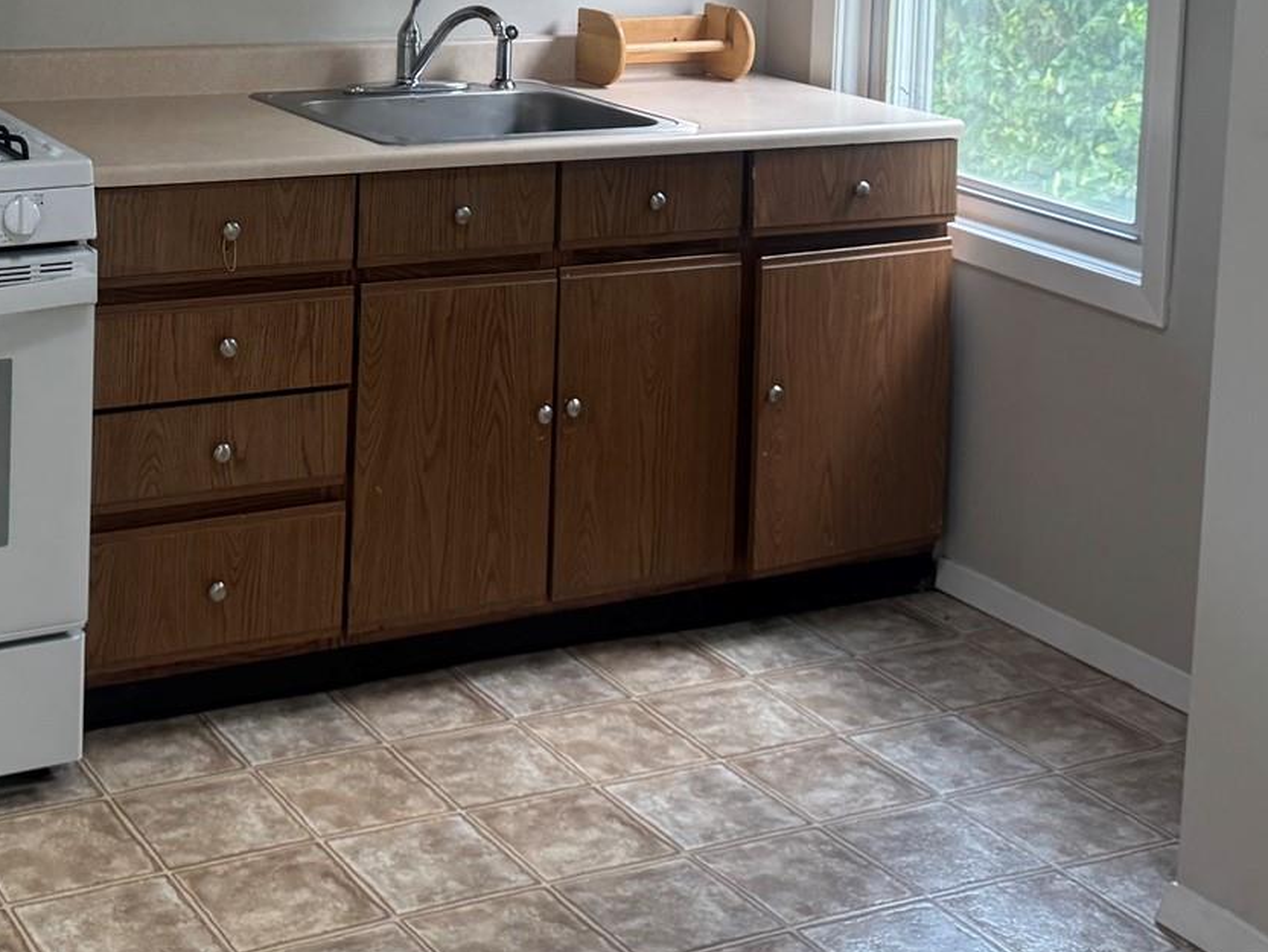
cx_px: 260
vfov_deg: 23.3
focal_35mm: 59
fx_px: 2162
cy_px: -101
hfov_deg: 31.9
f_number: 1.78
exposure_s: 1/120
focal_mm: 6.76
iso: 125
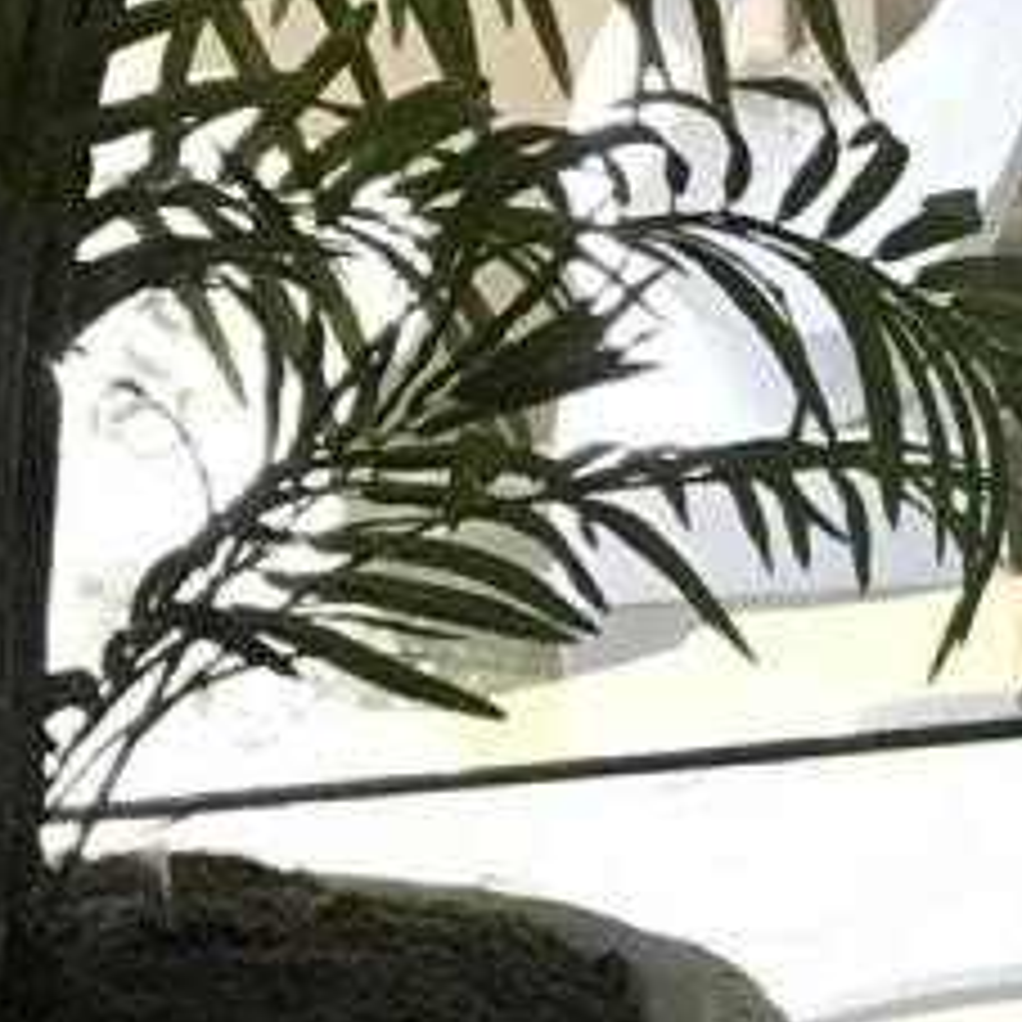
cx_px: 3043
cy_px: 207
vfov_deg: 8.0
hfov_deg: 7.2
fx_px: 7282
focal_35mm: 218
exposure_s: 1/40
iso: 25
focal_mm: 3.99
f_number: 1.8
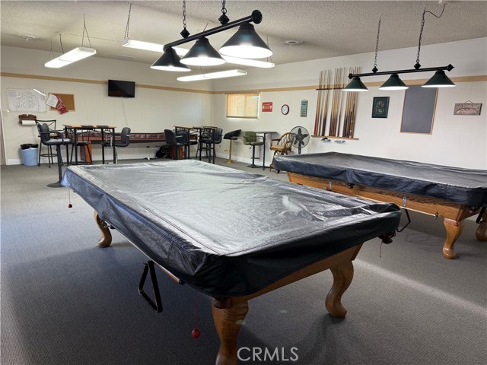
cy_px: 182
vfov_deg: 56.8
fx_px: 338
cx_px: 244
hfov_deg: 71.6
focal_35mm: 24
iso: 160
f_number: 1.78
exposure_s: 1/60
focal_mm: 6.76
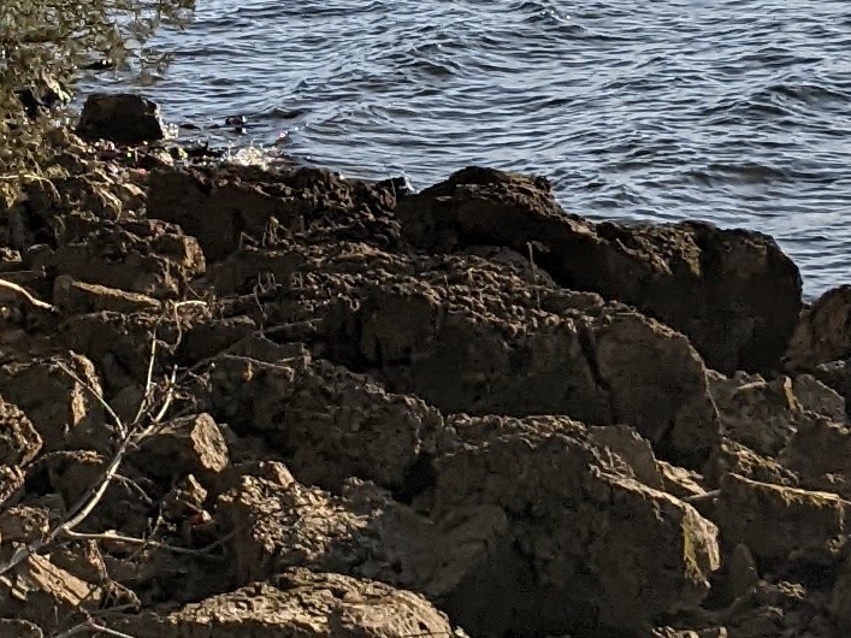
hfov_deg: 12.8
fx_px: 3785
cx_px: 359
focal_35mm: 154
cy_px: 149
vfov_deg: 9.6
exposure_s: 1/5882
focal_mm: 4.44
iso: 72
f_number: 1.8
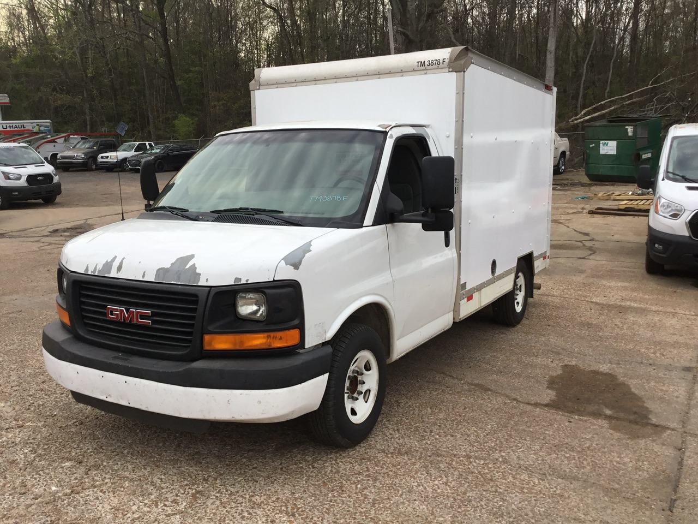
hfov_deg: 58.4
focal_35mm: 31
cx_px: 349
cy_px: 262
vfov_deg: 45.4
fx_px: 625
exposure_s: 1/471
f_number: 2.4
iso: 25
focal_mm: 3.3
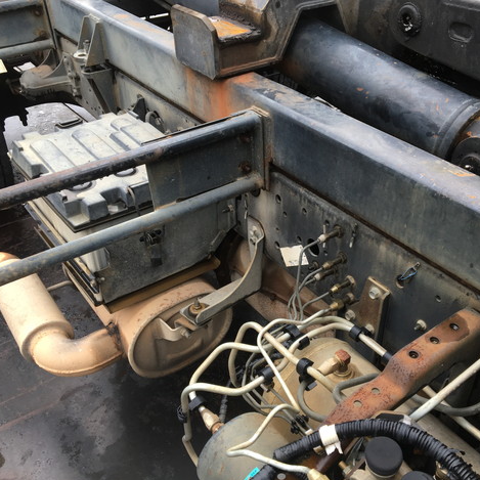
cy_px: 237
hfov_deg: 47.0
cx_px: 287
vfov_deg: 47.2
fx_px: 549
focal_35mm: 35
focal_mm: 4.15
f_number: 2.2
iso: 32
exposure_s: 1/120
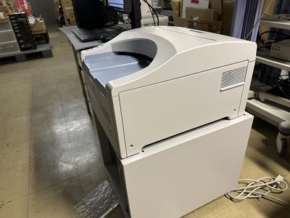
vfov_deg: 56.8
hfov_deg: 71.6
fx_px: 201
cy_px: 109
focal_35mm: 24
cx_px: 145
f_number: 1.78
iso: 400
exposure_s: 1/50
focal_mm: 6.86
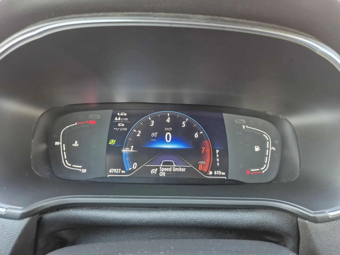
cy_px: 128
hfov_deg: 73.9
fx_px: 226
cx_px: 170
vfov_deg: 58.9
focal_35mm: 23
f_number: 1.8
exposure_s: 1/31
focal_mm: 5.4
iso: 320
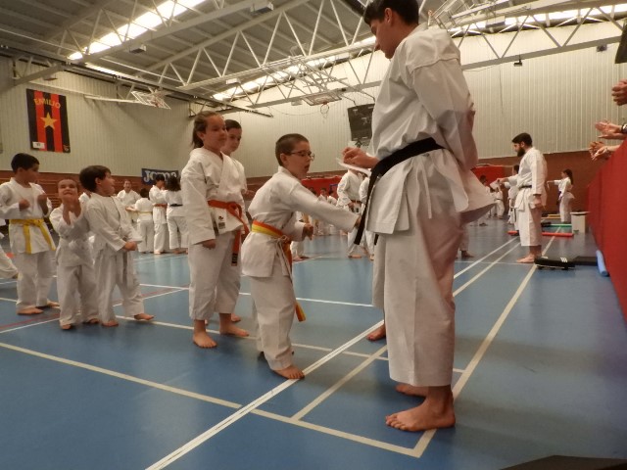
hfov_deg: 71.6
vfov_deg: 56.8
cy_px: 235
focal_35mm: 24
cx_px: 314
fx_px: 435
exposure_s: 1/100
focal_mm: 4.3
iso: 1600
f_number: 7.6
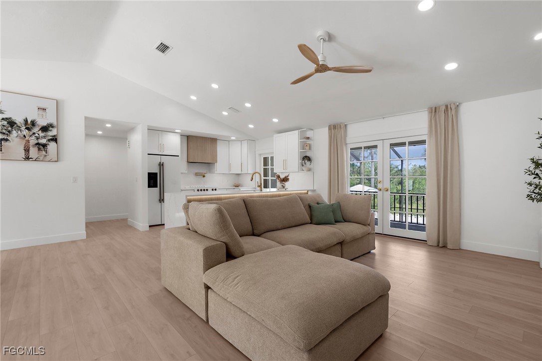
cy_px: 180
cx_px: 271
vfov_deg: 73.7
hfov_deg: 96.8
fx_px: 241
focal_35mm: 16
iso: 640
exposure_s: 1/320
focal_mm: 16
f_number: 8
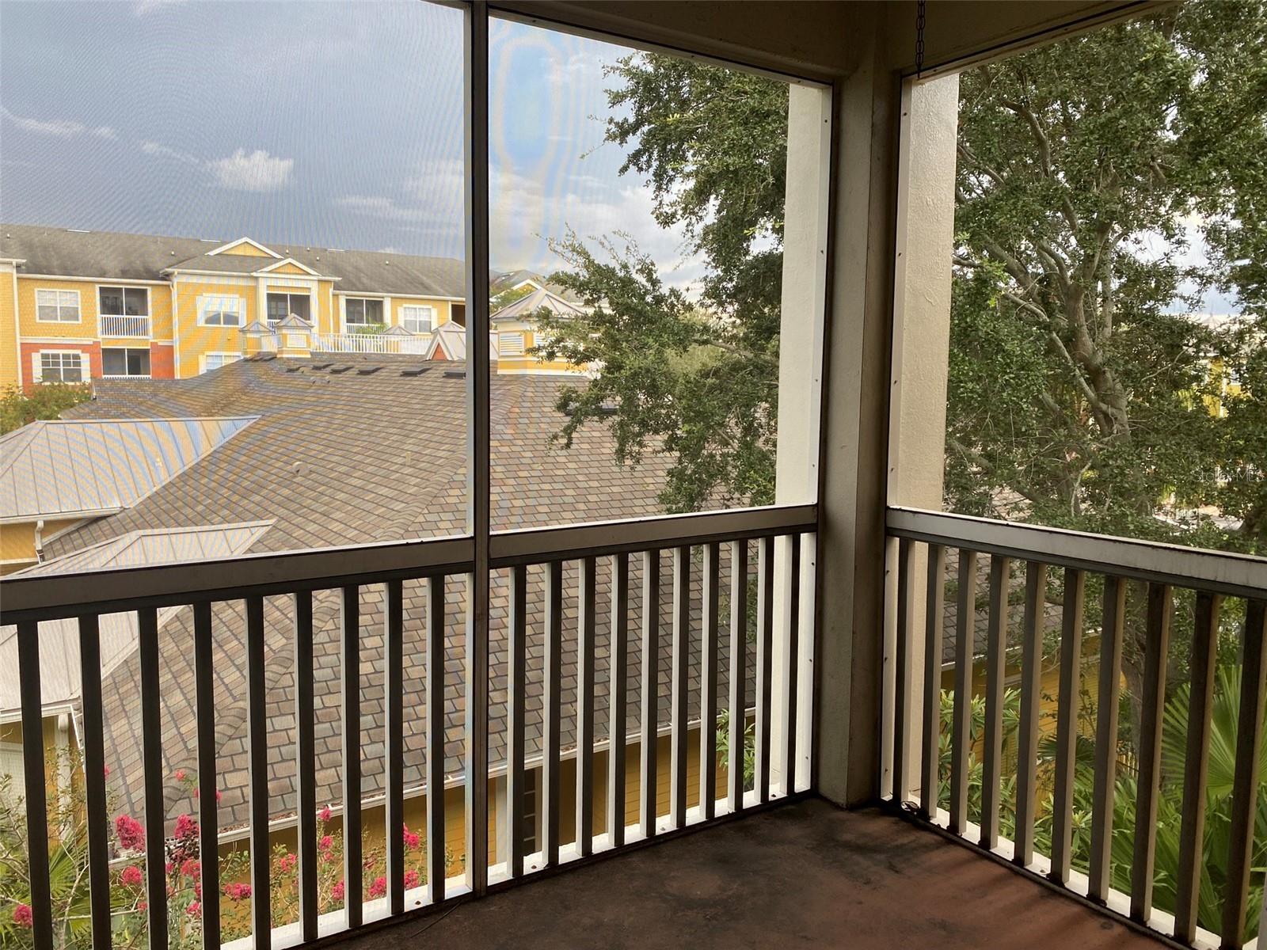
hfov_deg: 67.3
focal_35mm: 26
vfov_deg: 53.1
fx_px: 952
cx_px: 634
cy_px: 475
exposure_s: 1/222
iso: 32
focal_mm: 4.25
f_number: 1.8
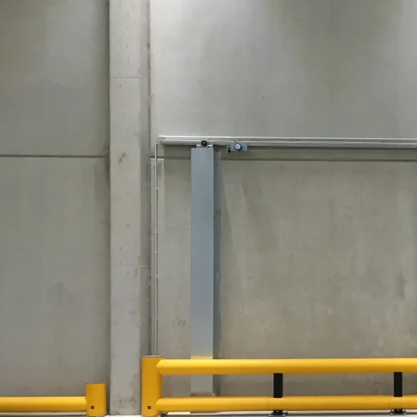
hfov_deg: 28.5
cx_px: 426
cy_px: 291
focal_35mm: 56
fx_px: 763
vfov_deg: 30.2
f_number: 2.2
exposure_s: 1/33
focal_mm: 4.15
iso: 80
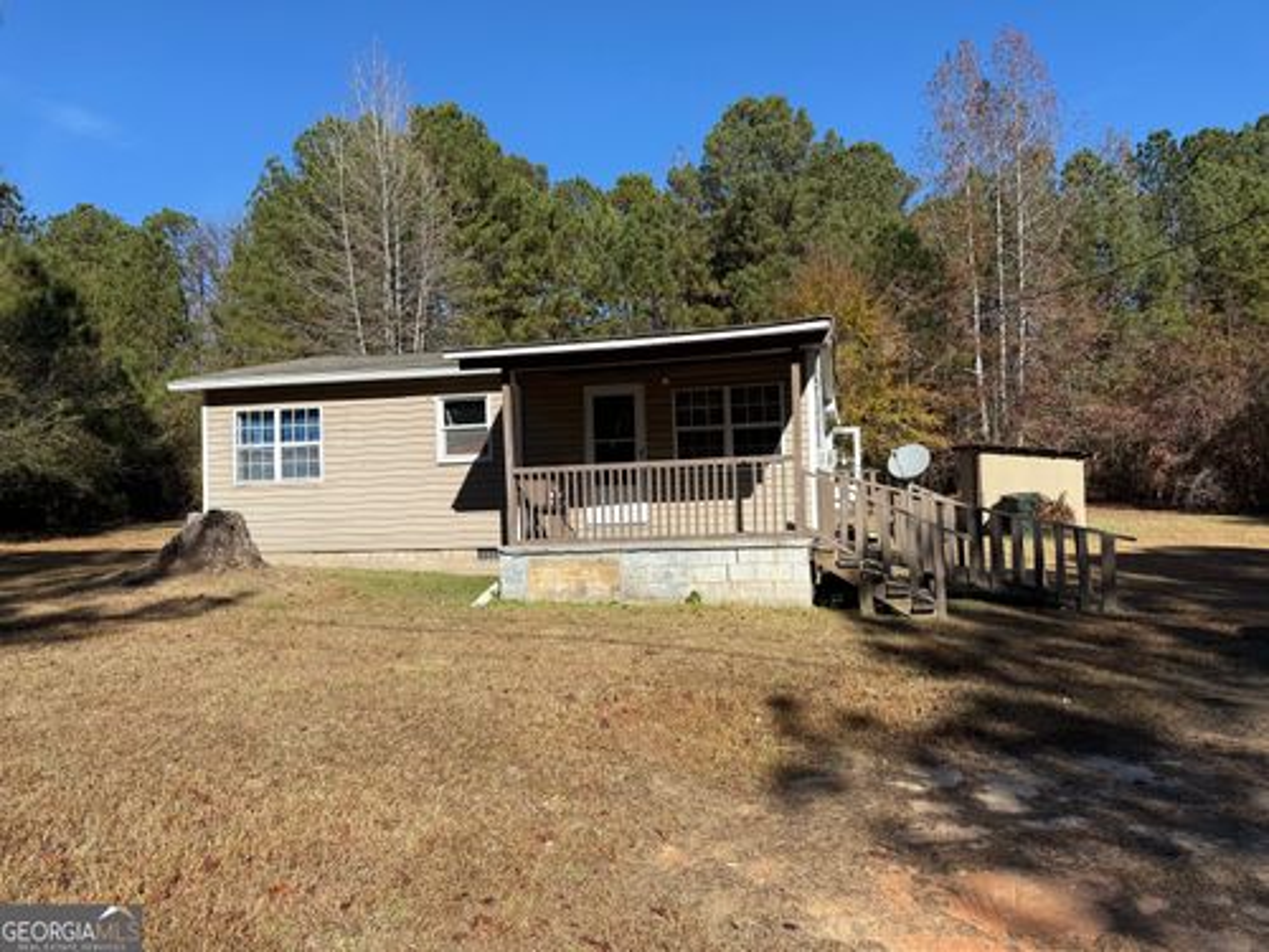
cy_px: 476
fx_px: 880
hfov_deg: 71.6
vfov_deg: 56.8
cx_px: 634
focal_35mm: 24
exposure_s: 1/4405
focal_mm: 6.76
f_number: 1.78
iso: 80
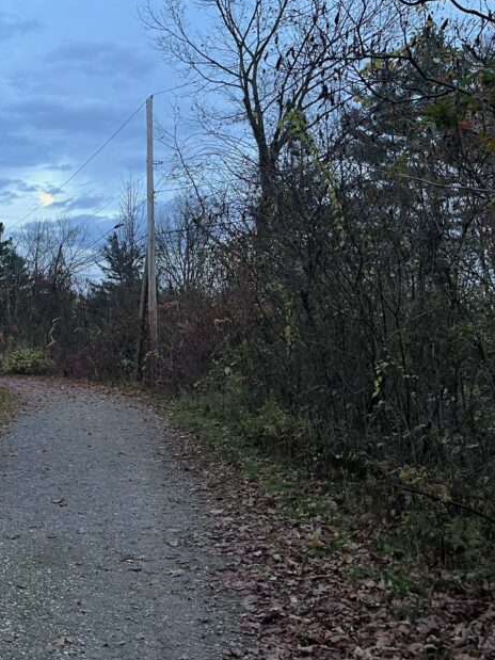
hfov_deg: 32.5
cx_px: 86
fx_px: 820
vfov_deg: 43.3
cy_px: 223
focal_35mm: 43
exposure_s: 1/60
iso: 160
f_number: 1.6
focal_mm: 5.1
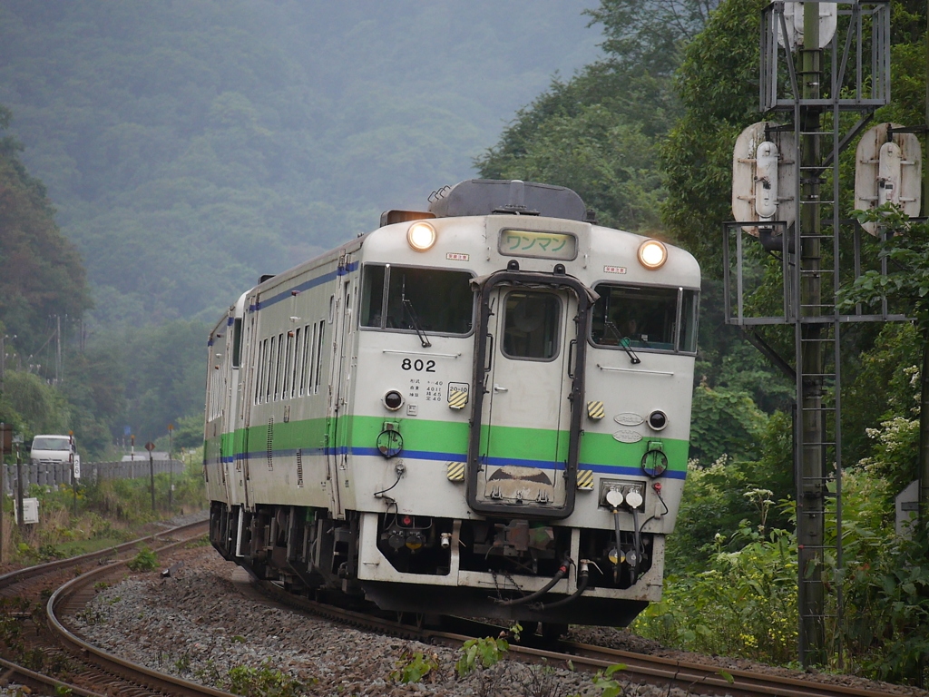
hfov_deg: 6.6
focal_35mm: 300
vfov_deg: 5.0
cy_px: 348
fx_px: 8051
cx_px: 464
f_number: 5.6
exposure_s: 1/500
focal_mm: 150
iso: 1250
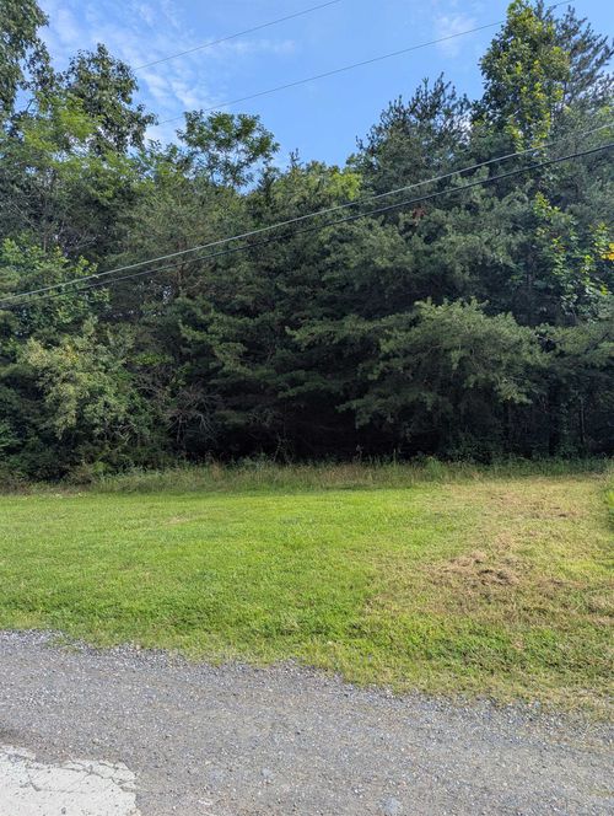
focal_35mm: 24
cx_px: 307
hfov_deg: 56.9
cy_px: 408
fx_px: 566
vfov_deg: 71.5
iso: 29
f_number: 1.85
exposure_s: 1/643
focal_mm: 6.81
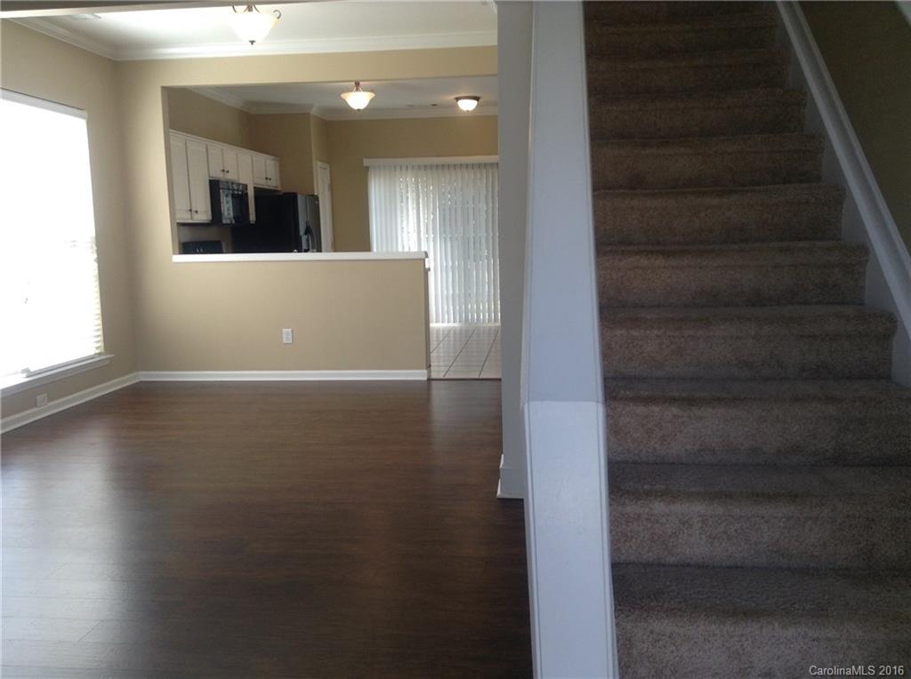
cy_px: 340
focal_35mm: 33
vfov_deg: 42.8
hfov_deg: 55.4
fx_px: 867
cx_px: 456
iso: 32
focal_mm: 3.3
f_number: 2.4
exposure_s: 1/60
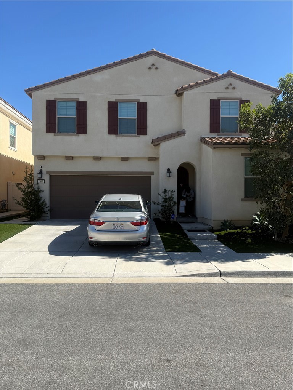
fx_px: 271
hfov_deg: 56.8
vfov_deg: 71.6
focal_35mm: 24
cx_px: 146
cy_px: 195
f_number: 1.78
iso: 80
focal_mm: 6.76
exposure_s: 1/3584
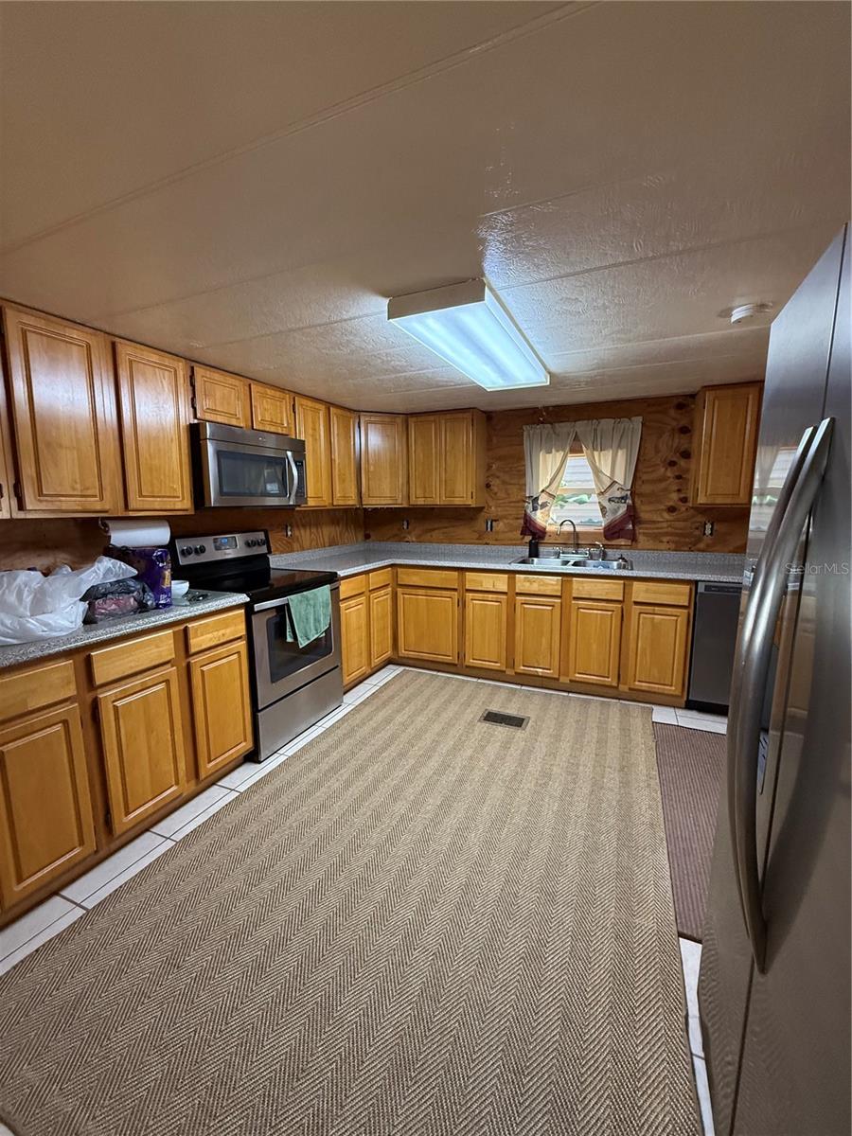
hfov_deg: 85.7
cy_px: 568
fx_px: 459
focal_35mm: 14
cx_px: 426
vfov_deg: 102.1
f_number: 2.2
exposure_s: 1/120
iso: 320
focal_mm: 2.22
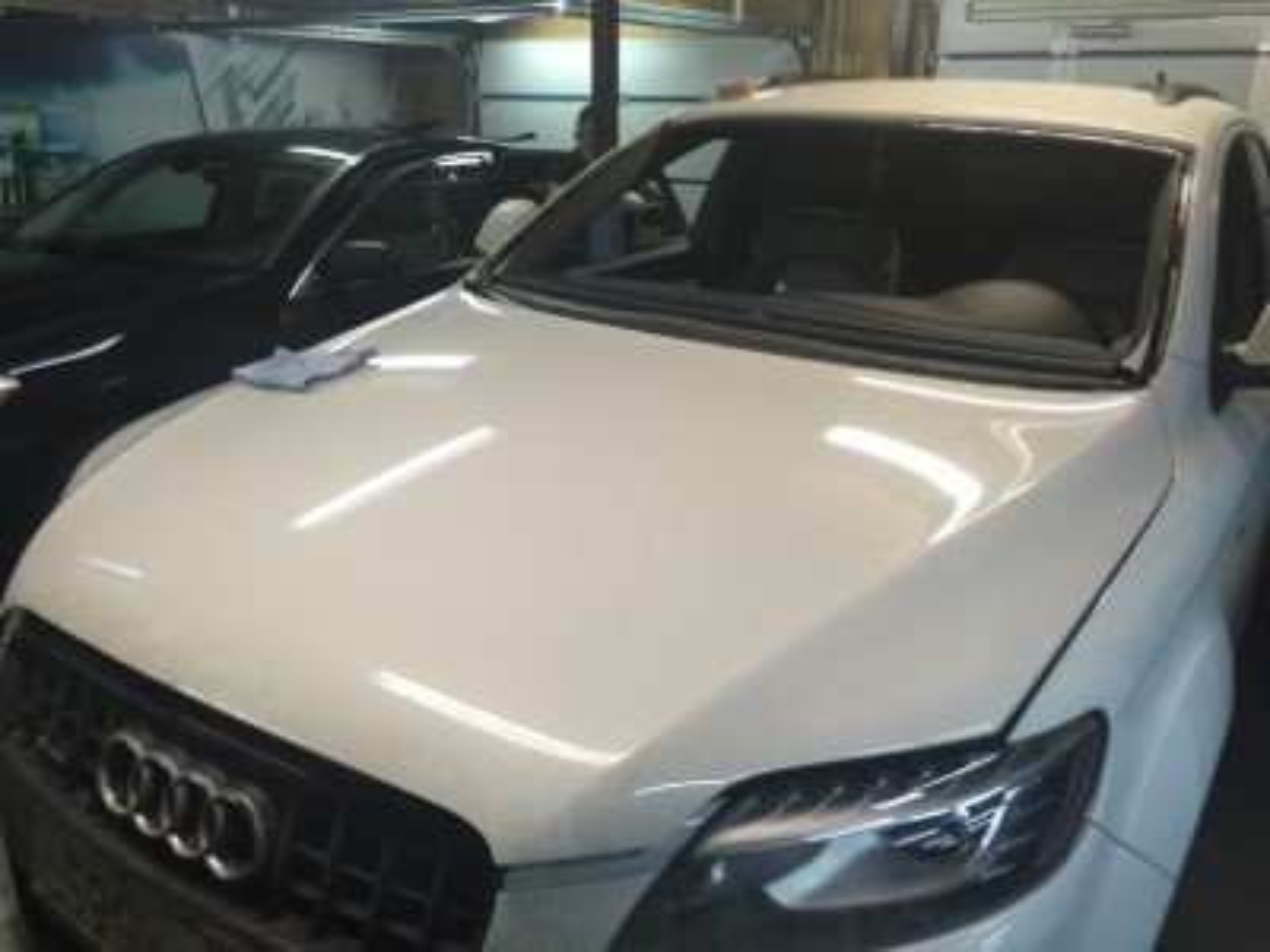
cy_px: 476
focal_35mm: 29
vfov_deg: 48.2
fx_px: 1064
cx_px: 635
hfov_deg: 61.7
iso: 100
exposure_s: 1/33
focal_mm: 4.15
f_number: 2.2
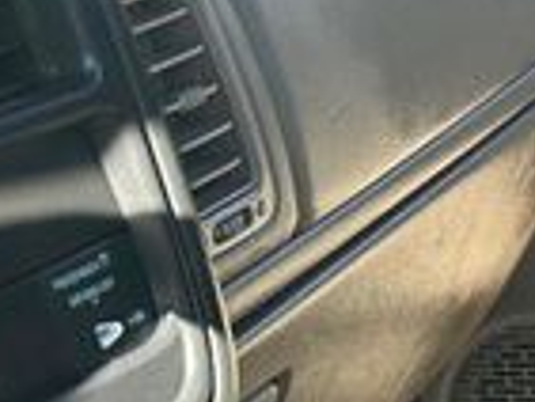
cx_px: 1169
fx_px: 1825
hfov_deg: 13.5
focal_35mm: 118
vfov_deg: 11.9
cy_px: 649
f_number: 1.5
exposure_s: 1/478
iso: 50
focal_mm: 5.7
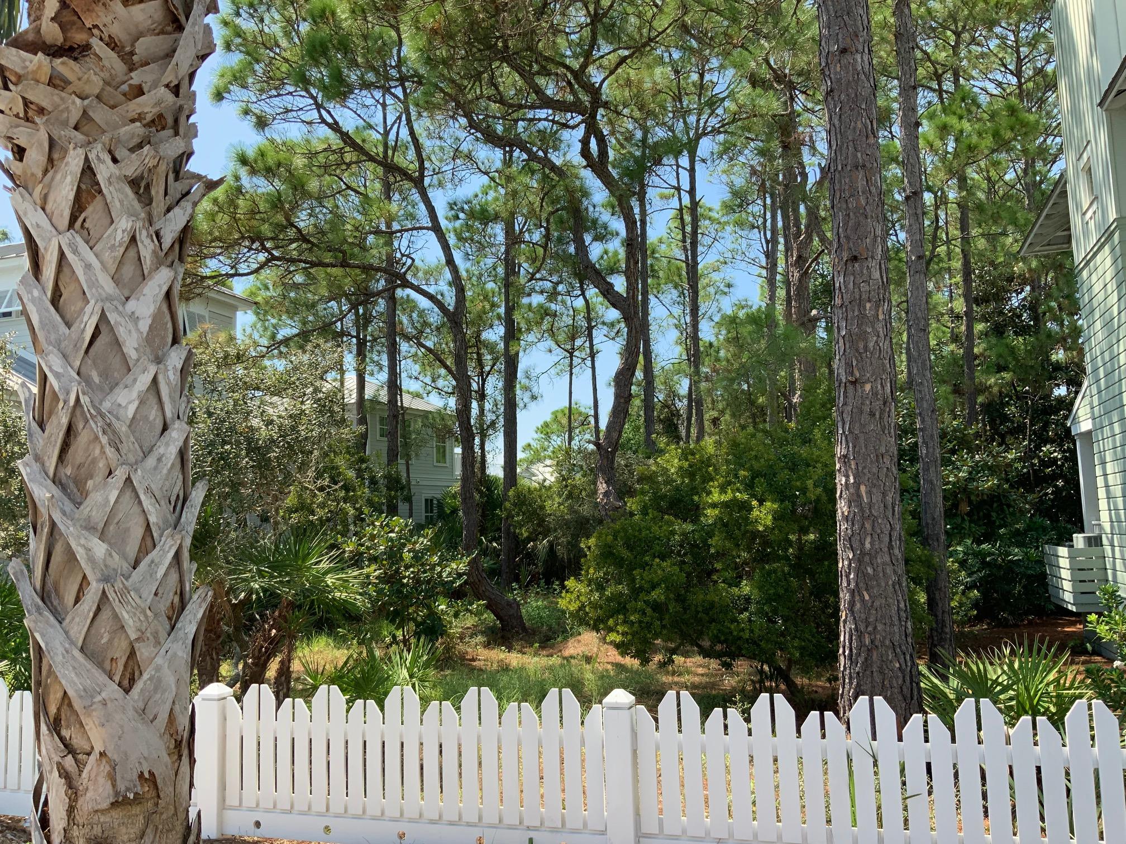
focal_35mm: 29
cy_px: 422
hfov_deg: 61.7
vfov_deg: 48.2
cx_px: 563
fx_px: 943
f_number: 1.8
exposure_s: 1/829
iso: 16
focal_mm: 3
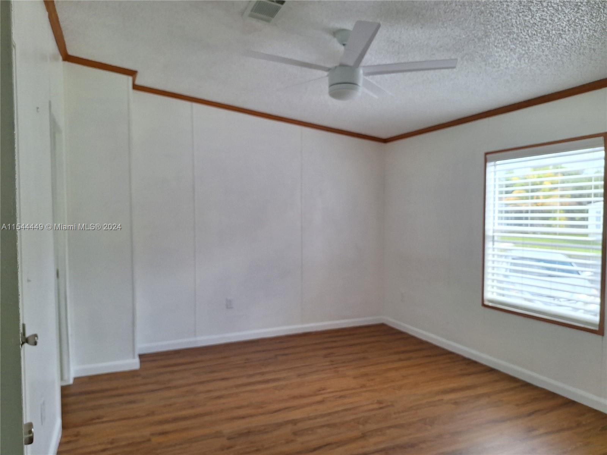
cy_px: 228
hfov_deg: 73.9
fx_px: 403
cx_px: 304
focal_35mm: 23
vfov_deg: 58.9
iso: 40
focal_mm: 5.54
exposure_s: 1/141
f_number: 1.8
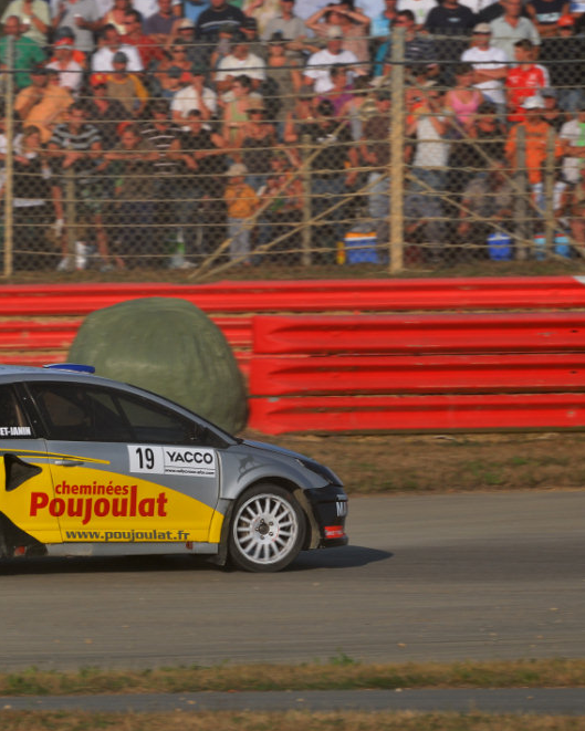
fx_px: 13805
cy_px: 365
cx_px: 170
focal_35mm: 638
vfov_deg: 3.0
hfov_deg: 2.4
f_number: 6.3
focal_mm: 300
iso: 200
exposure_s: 1/640
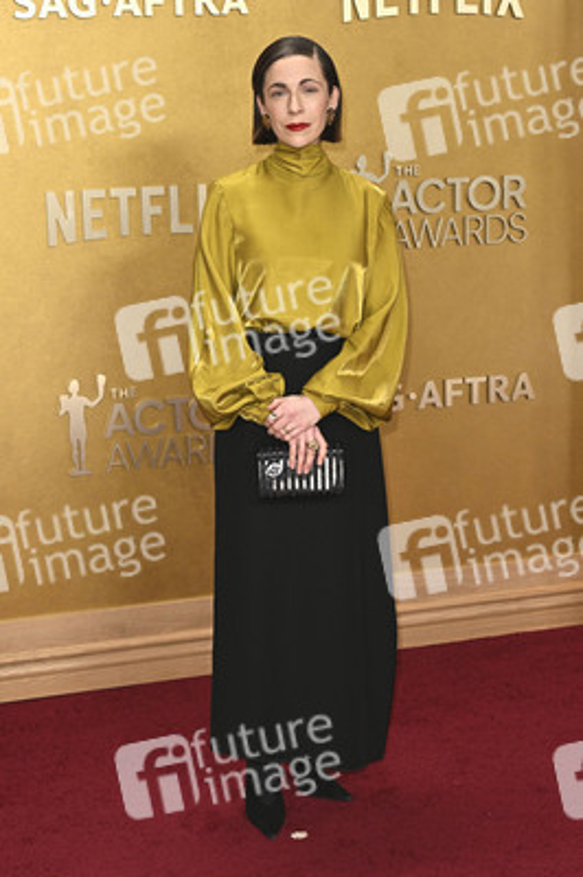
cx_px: 292
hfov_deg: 23.0
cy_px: 438
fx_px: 1436
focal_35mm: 59
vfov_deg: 34.0
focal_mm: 59
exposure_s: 1/320
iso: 2500
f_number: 5.6
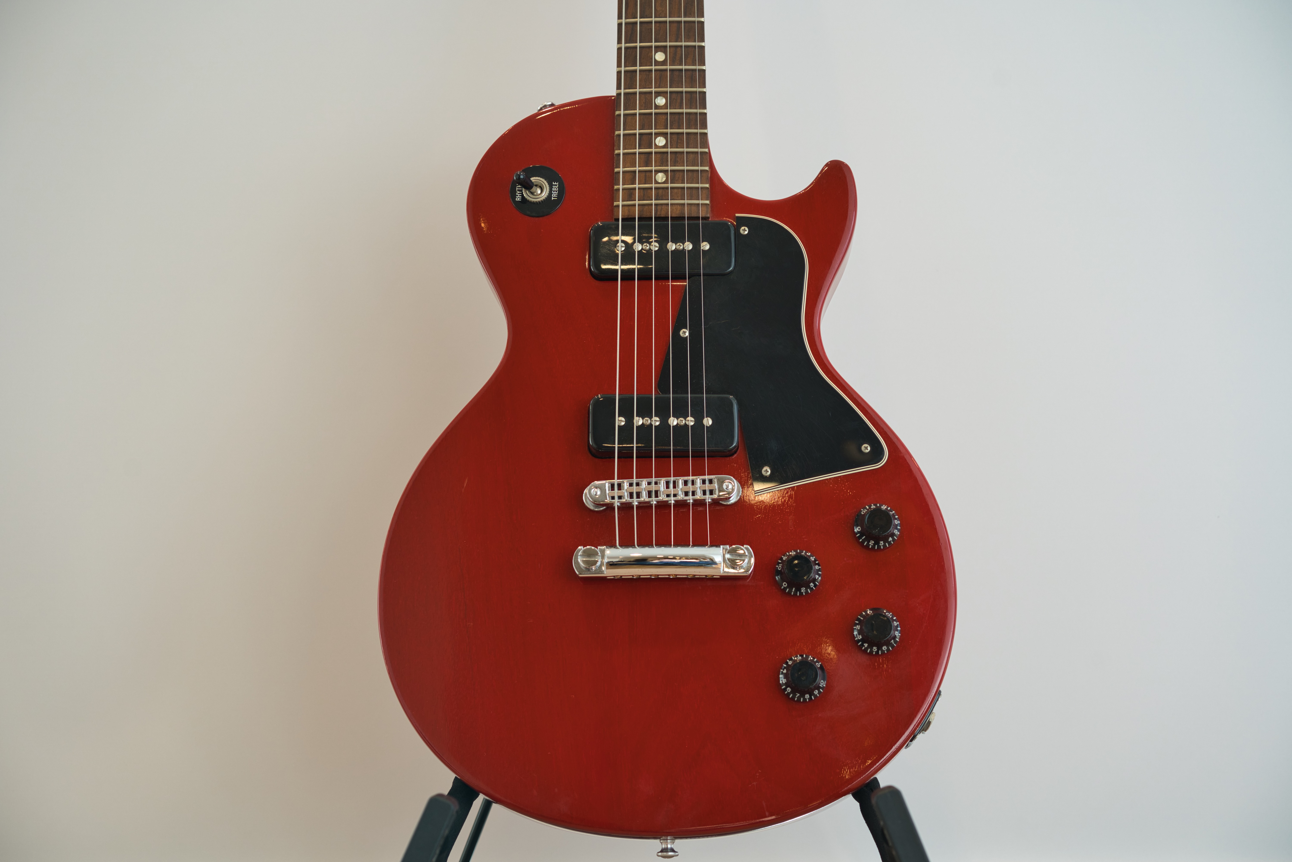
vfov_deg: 24.6
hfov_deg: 36.2
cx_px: 646
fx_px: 1974
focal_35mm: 55
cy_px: 431
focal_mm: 55
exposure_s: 1/100
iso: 400
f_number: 5.6
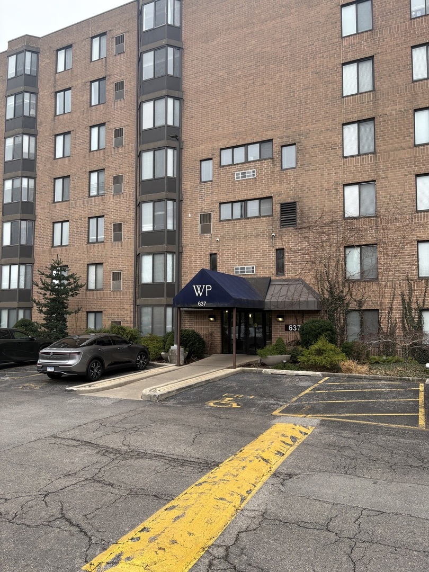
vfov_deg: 67.3
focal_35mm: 26
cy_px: 286
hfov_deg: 53.1
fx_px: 430
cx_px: 214
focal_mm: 5.96
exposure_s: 1/667
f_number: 1.6
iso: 50
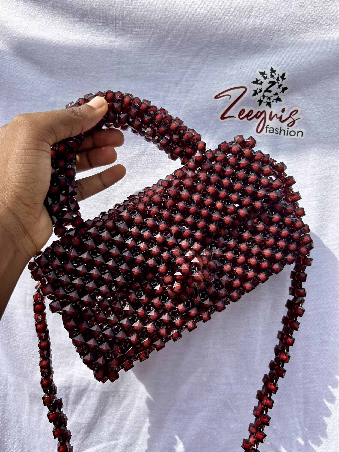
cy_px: 226
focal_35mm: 26
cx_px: 170
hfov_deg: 53.1
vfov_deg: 67.3
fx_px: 339
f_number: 1.5
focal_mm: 5.7
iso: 50
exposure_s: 1/2571
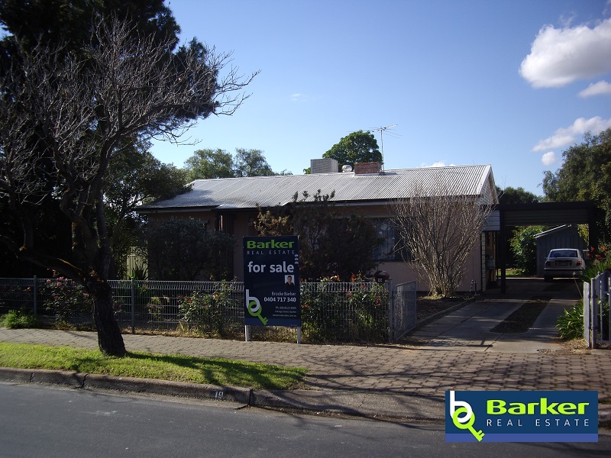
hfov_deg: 49.0
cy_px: 229
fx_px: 671
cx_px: 306
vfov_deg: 37.7
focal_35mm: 38
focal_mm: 7.9
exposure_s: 1/640
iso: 64
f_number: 2.8
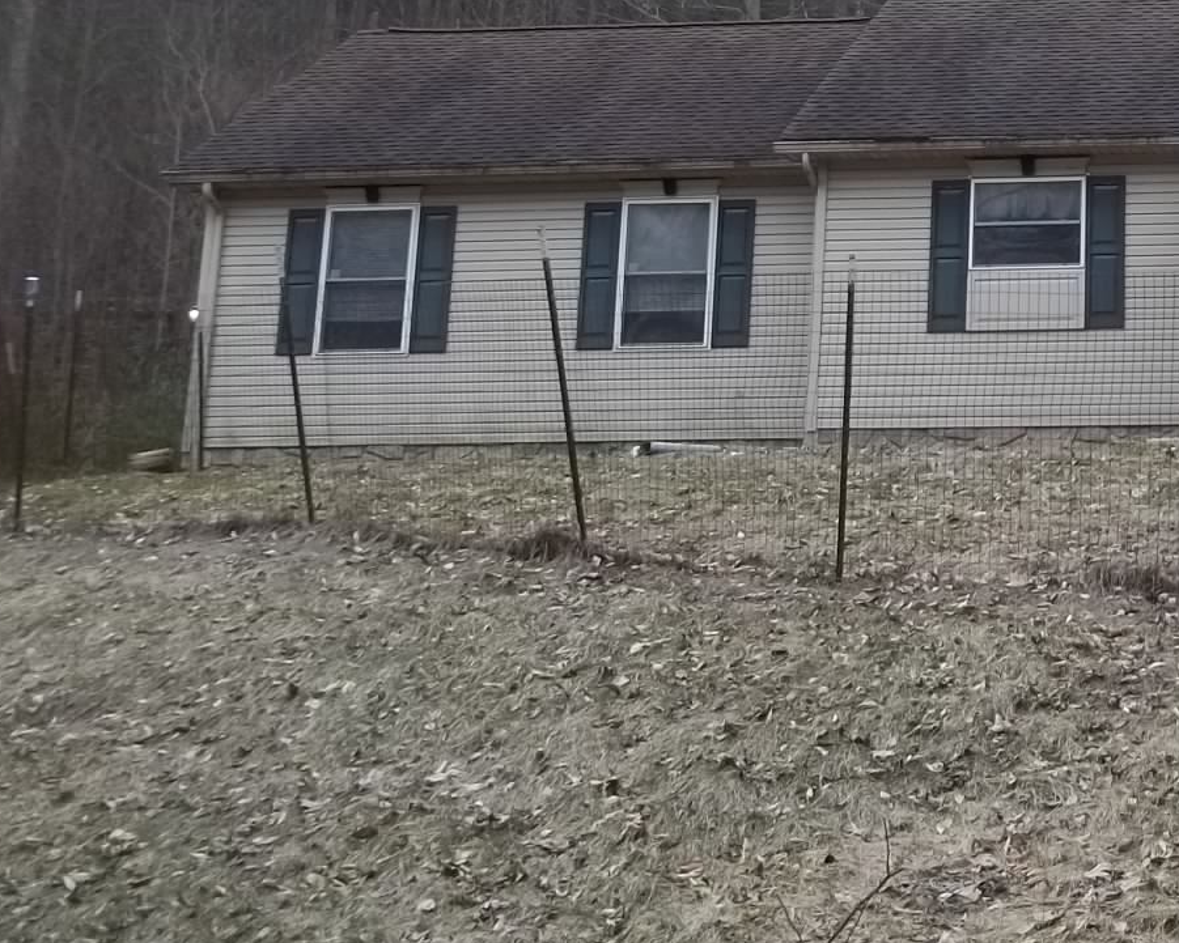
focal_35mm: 71
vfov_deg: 21.3
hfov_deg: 24.8
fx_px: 2478
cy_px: 186
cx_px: 1320
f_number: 2.9
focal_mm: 5.7
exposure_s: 1/125
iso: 64
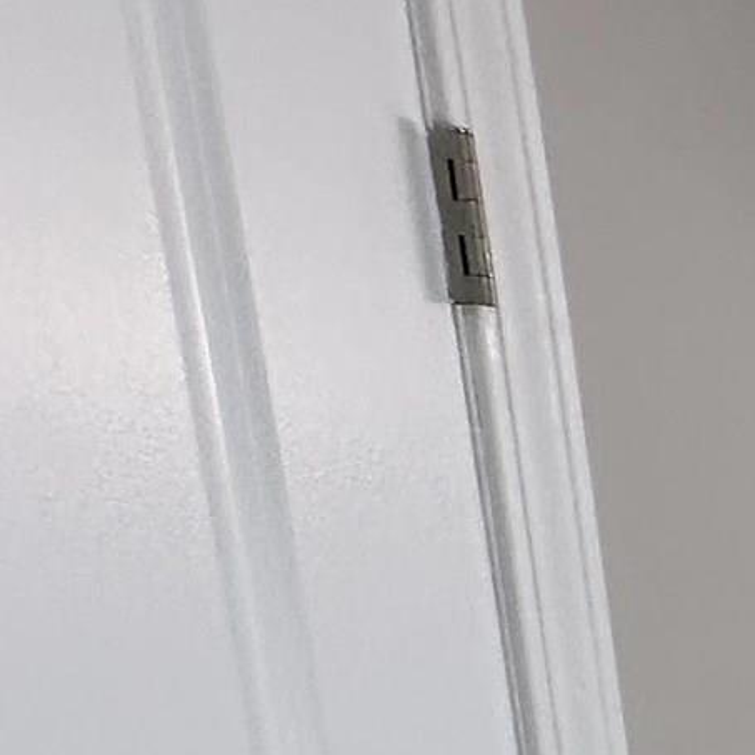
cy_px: 1197
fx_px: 2073
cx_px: 2292
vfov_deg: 18.0
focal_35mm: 84
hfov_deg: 11.3
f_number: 2.2
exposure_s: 1/120
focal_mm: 2.22
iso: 80
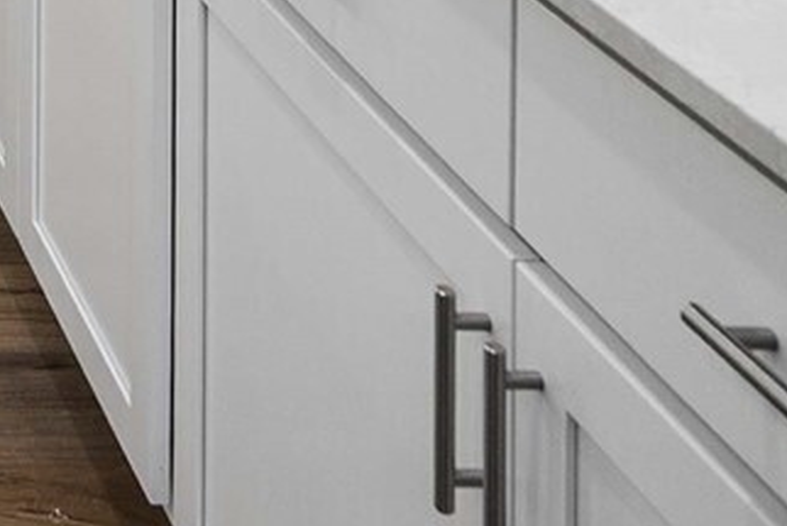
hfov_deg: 20.0
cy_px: -749
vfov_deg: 13.0
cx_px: -554
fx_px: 1728
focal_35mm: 79
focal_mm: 15
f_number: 7.1
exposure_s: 1/80
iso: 80
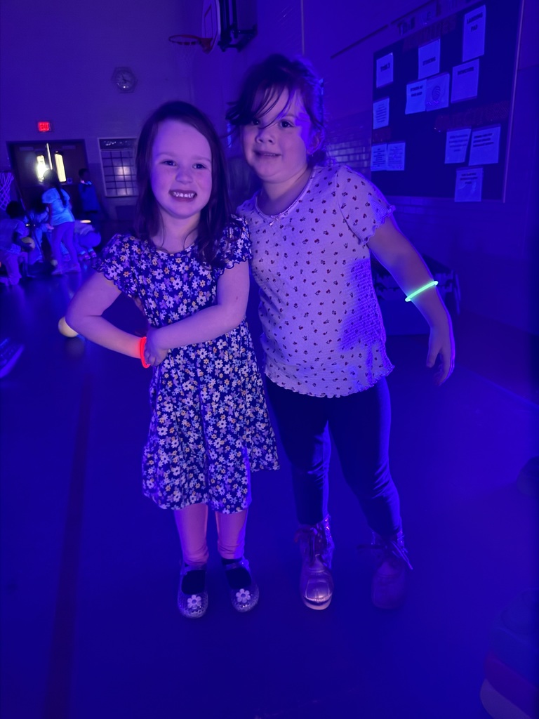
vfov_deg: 71.6
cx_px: 270
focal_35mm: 24
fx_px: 498
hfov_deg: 56.8
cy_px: 360
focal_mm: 6.76
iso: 2000
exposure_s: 1/15
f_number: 1.78
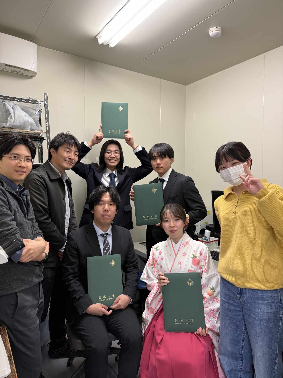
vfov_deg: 71.6
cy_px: 189
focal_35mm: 24
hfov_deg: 56.8
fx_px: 262
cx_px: 142
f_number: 1.8
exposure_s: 1/100
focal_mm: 6.8
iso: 200
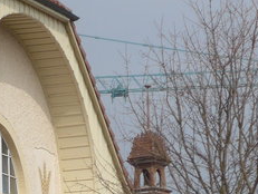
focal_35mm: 306
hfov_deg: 6.4
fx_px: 2284
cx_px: -111
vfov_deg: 4.8
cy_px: 287
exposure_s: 1/1600
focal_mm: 12.7
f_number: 3.7
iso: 80
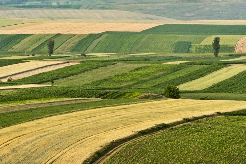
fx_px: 1428
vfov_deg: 6.6
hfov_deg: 9.8
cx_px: 123
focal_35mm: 209
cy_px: 83
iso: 640
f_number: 7.1
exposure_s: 1/200
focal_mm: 200
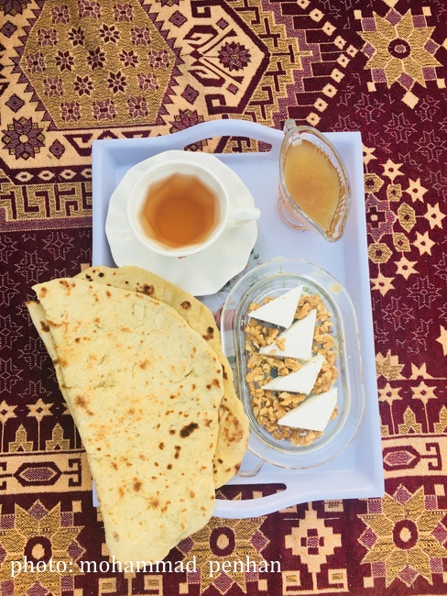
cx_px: 224
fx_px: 499
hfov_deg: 48.3
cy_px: 298
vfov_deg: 61.6
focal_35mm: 29
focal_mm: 4.15
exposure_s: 1/336
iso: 25
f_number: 2.2
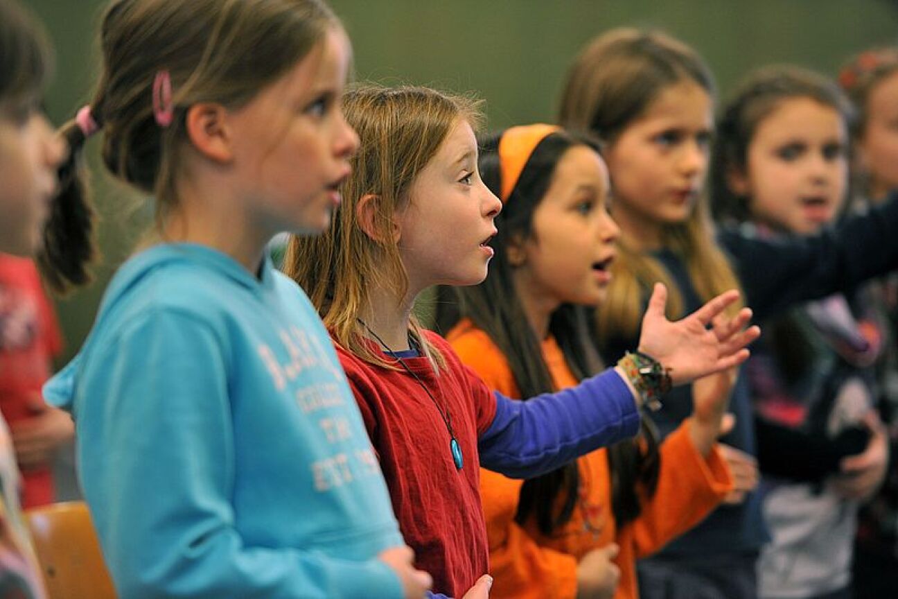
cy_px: 300
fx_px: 4240
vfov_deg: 8.1
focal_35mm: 170
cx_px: 449
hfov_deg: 12.1
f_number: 2.8
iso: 1250
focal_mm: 170
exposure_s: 1/160
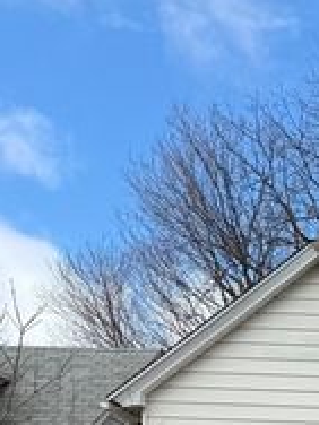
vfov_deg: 19.9
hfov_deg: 15.2
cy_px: 641
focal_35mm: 85
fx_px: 1044
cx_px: 563
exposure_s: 1/2445
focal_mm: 6.76
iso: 80
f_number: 1.78
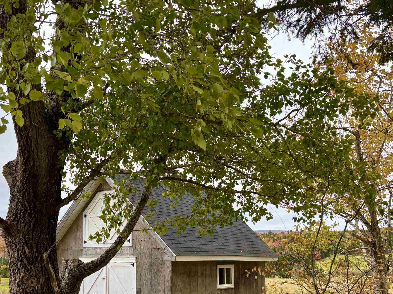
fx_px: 522
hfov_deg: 41.1
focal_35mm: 46
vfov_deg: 31.0
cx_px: 160
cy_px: 219
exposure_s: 1/1064
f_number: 1.6
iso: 50
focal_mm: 5.96
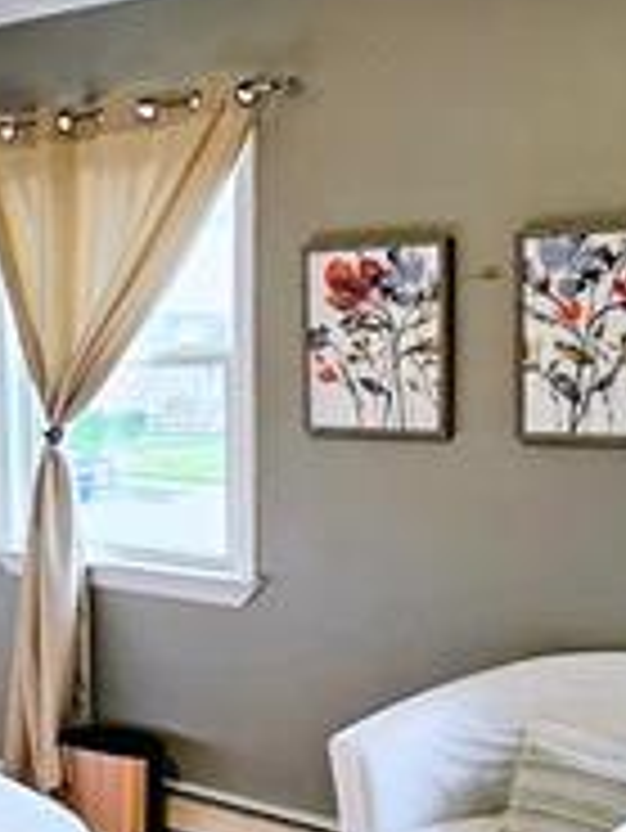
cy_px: 504
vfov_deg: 35.4
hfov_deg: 24.7
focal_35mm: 54
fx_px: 1301
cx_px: -108
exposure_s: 1/60
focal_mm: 2.2
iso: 160
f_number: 2.2
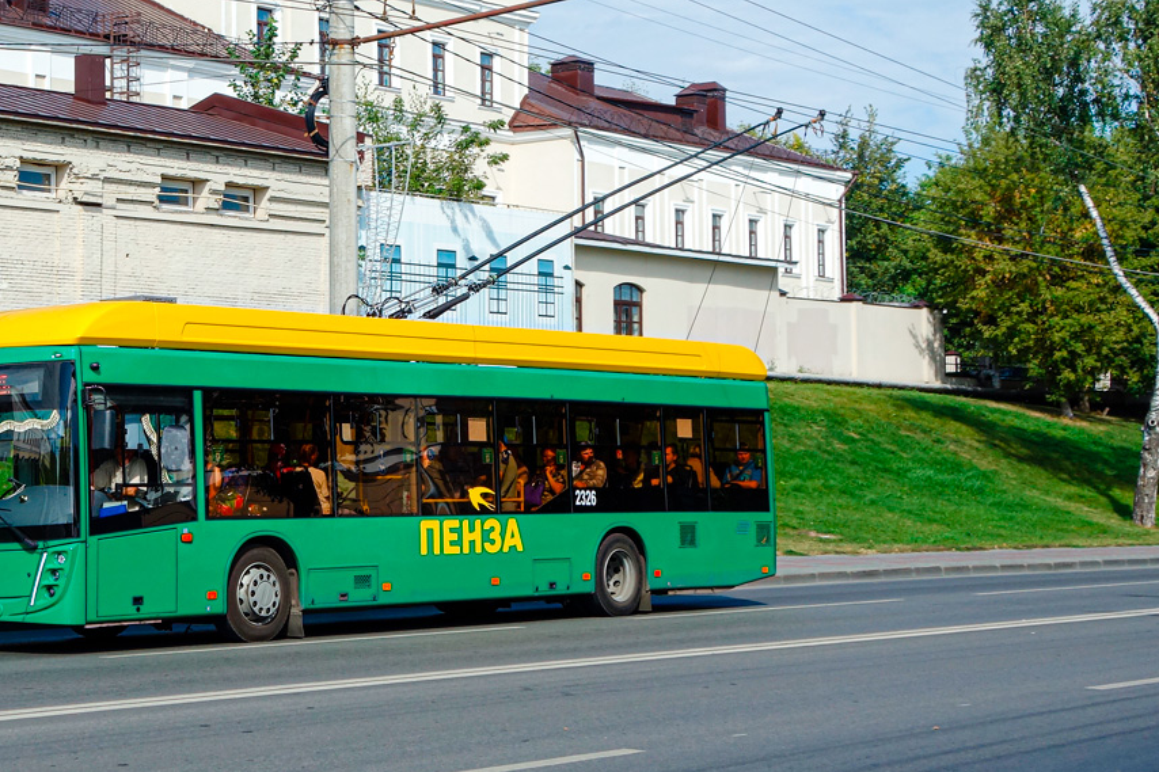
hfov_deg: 27.5
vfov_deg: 18.8
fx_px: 2317
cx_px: 224
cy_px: 208
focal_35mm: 72
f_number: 5
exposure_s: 1/640
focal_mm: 15.1
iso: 80
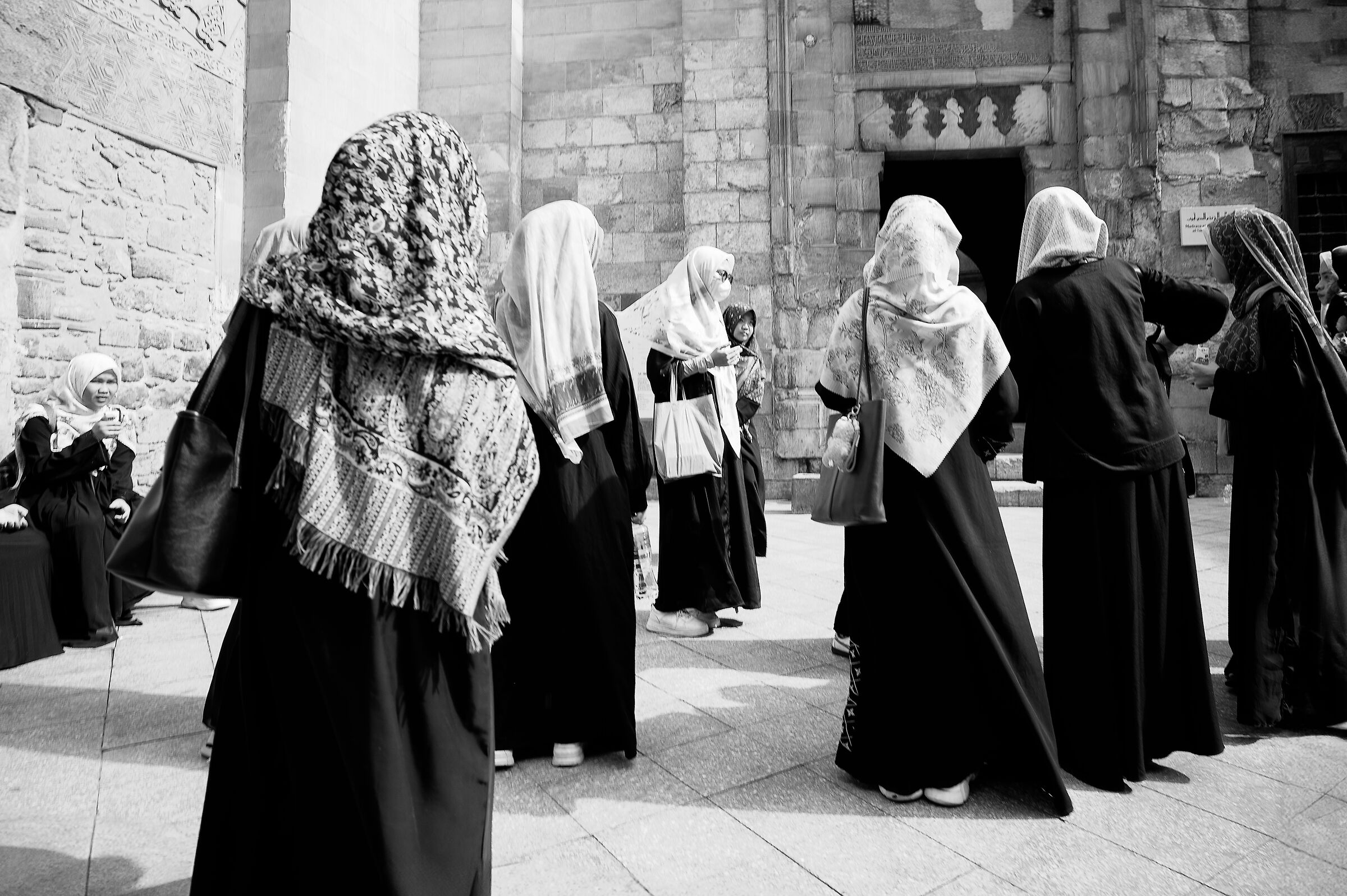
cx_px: 674
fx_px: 897
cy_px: 448
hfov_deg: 73.8
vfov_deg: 53.1
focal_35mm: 24
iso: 100
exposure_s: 1/160
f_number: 5.6
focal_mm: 24
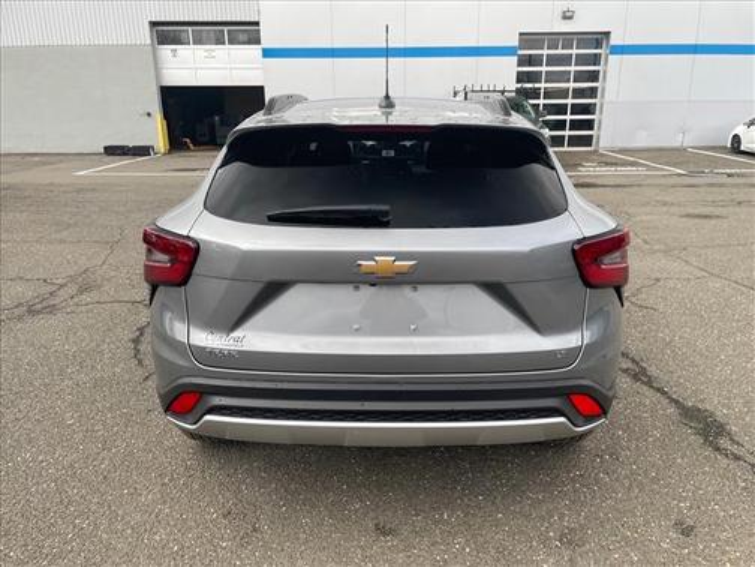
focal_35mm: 26
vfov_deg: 53.1
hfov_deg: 67.3
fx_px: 567
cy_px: 284
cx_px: 378
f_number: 1.6
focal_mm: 4.2
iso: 32
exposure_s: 1/509
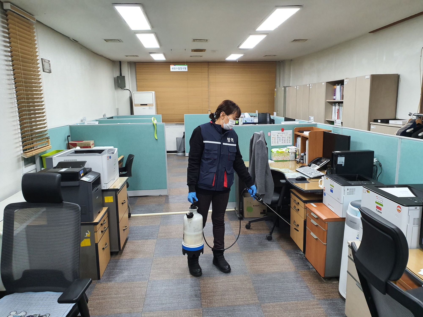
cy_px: 158
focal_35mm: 26
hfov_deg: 67.3
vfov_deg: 53.1
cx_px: 212
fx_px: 318
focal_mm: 4.3
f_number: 2.4
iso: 320
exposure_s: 1/120
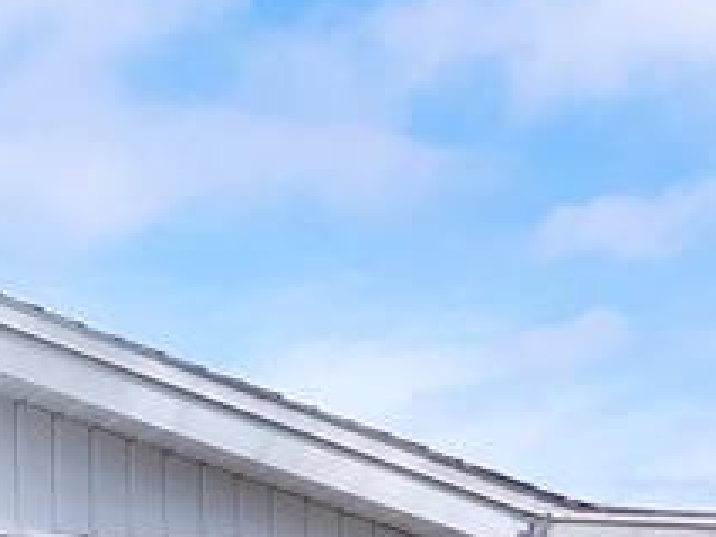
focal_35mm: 116
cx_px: 250
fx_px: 2399
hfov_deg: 16.9
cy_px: 1196
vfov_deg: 11.1
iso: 40
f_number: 1.8
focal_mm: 5.23
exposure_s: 1/1153
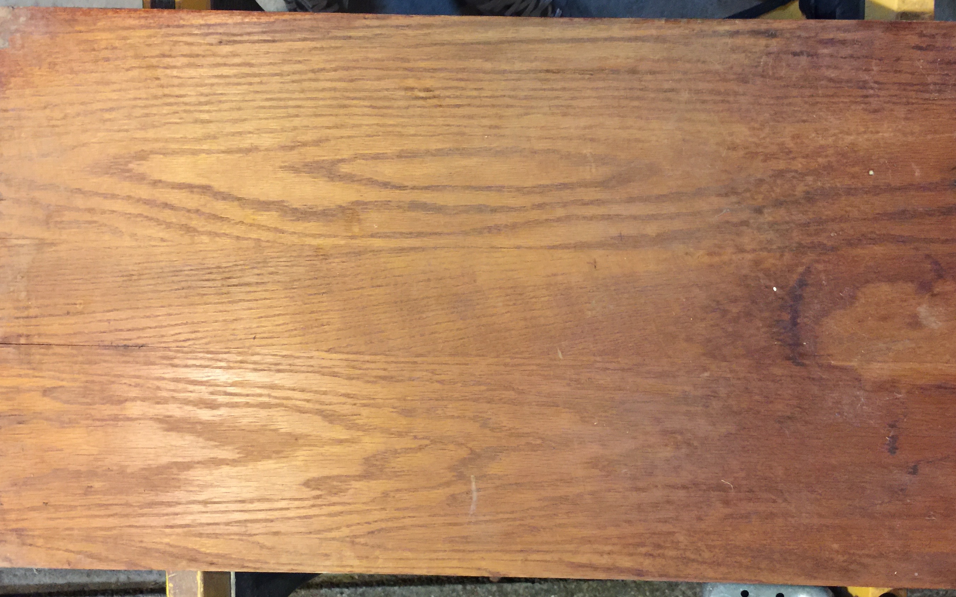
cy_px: 344
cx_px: 508
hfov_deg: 52.7
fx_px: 964
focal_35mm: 37
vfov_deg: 34.4
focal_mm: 4.15
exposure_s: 1/4
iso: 80
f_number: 2.2
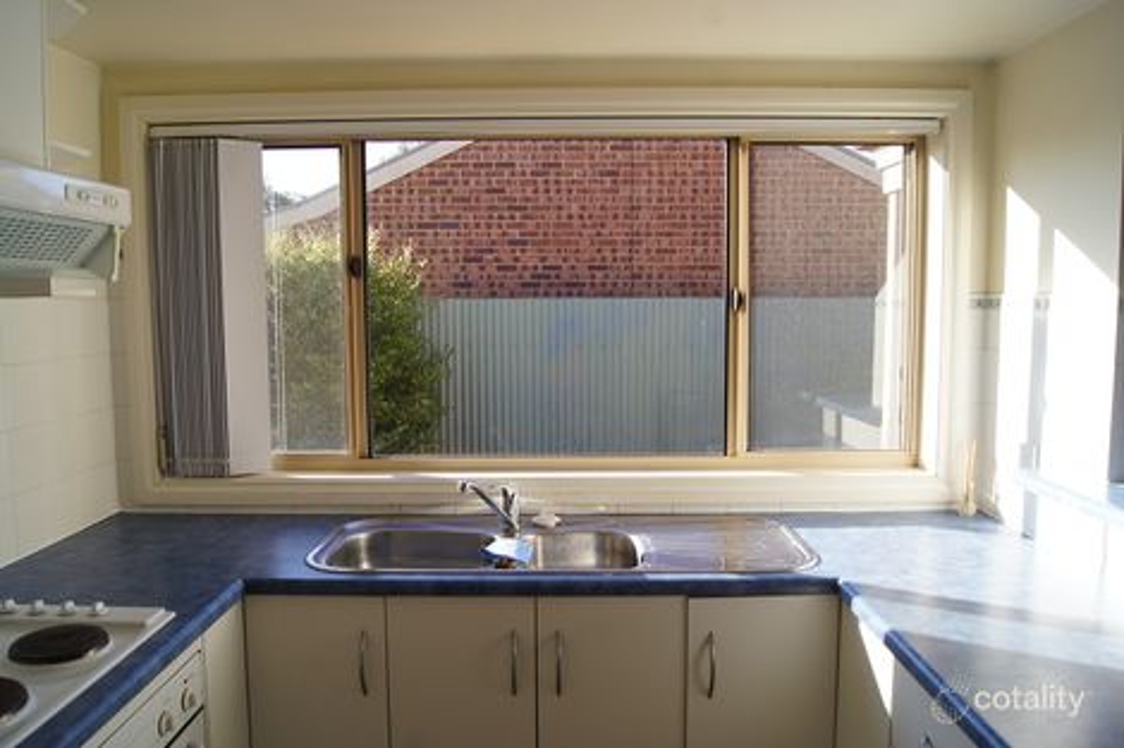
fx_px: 843
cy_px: 374
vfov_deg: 47.9
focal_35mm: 27
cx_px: 562
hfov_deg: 67.4
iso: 100
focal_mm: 18
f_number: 8
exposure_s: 1/40
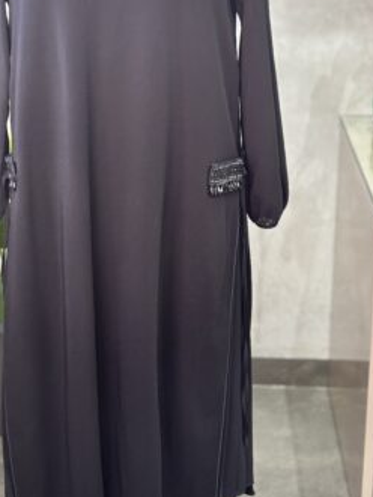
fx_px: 1205
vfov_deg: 23.2
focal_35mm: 84
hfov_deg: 17.6
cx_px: 129
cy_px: 184
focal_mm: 5.96
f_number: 1.6
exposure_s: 1/48
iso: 160
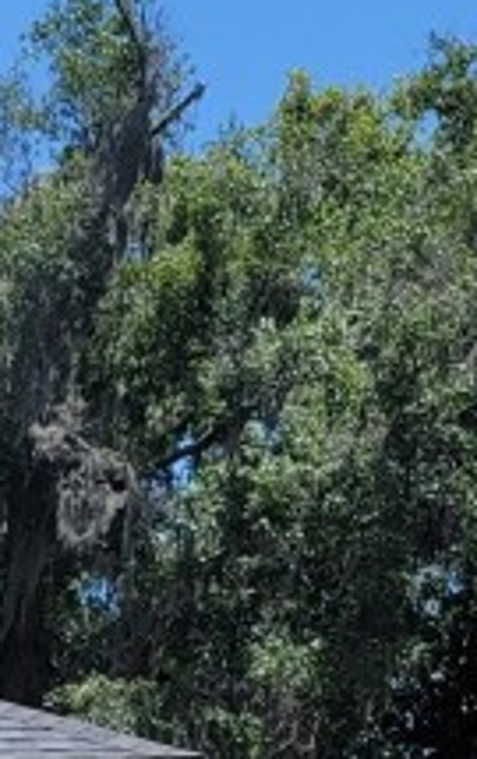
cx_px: -685
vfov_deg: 15.1
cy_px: 1193
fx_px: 2612
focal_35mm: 126
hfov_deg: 9.3
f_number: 1.8
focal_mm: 7
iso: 20
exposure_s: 1/986
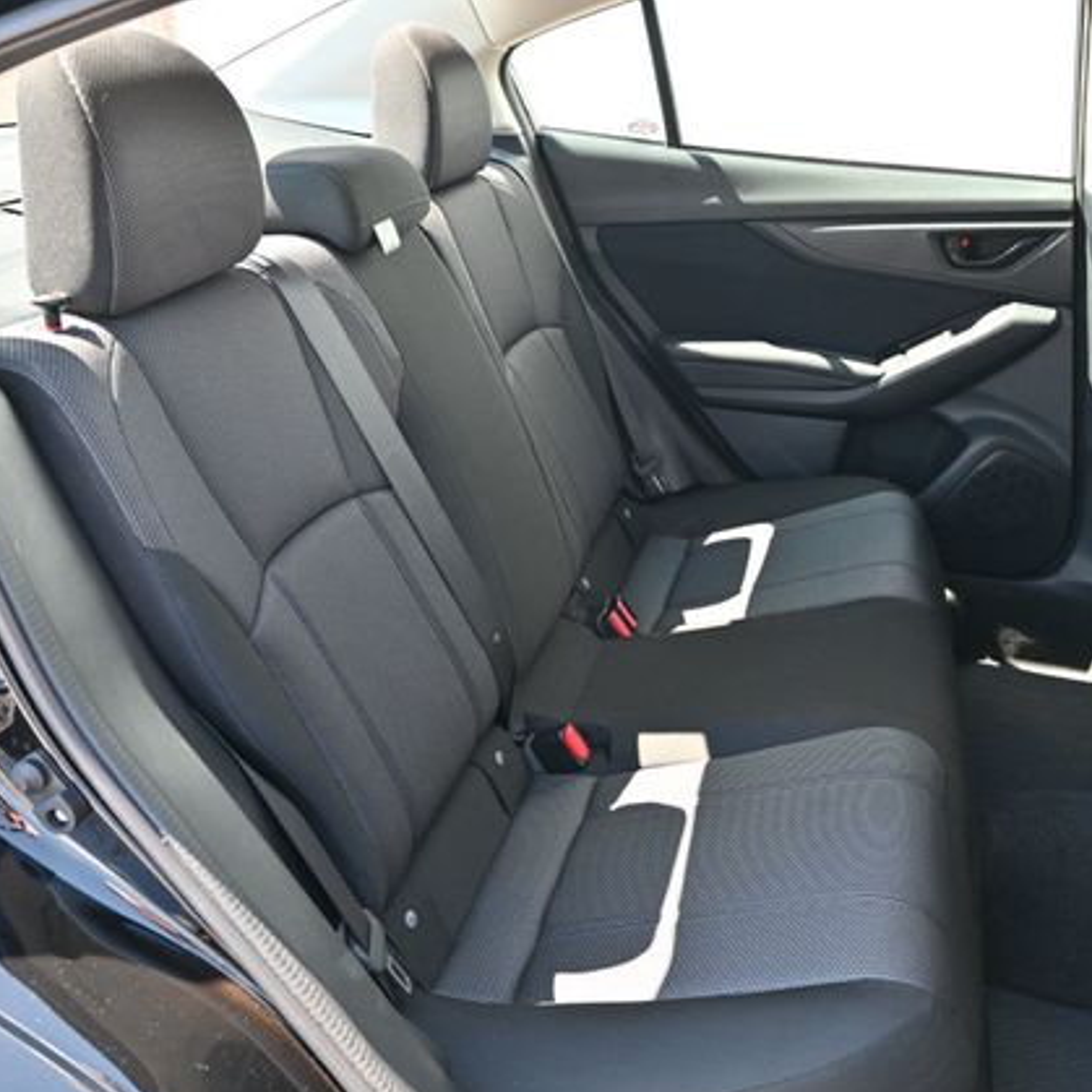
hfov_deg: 47.2
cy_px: 553
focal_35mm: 35
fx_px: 1249
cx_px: 597
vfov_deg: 47.2
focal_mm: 18
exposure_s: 1/125
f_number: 3.5
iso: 640
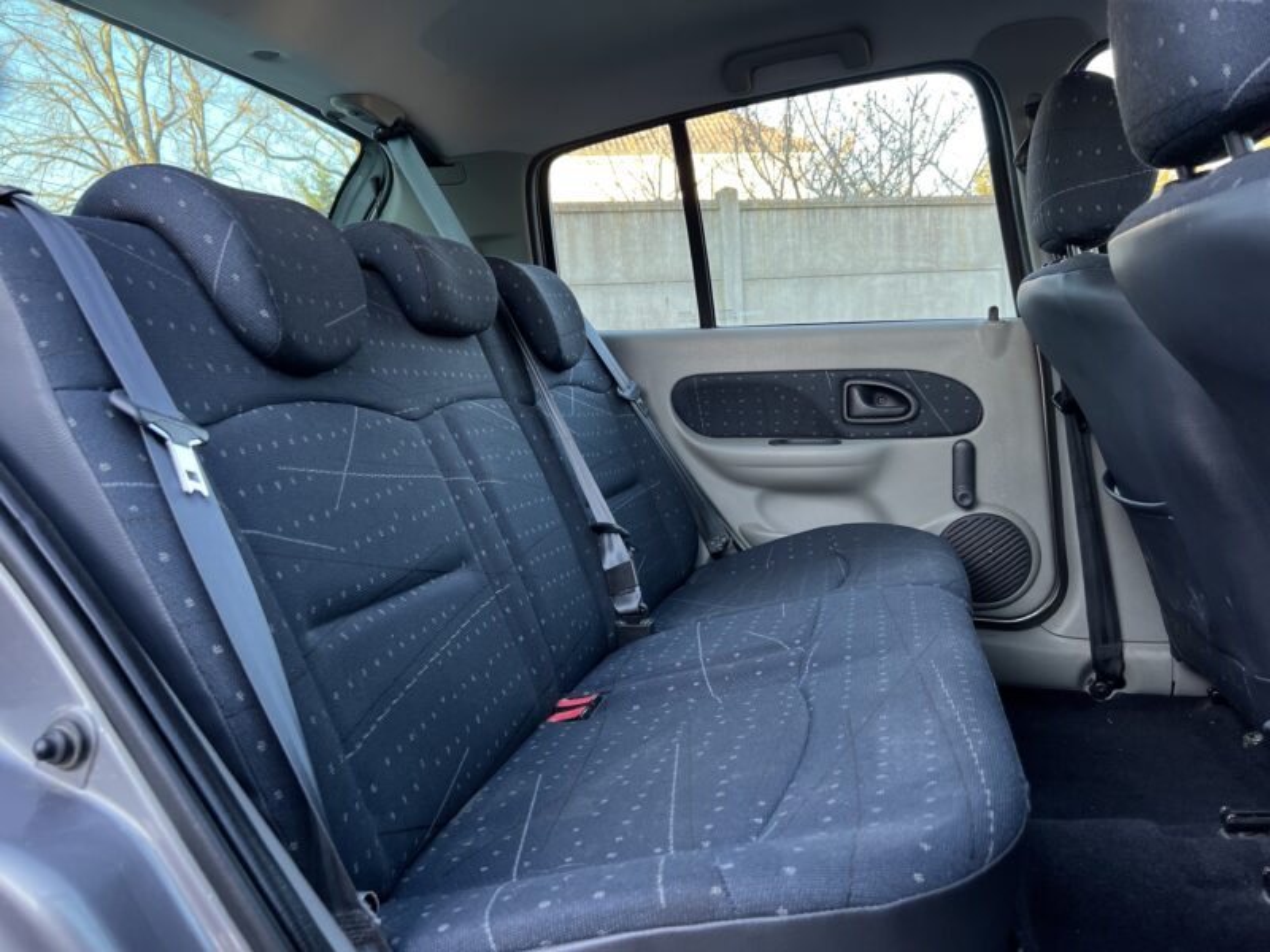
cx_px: 635
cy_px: 476
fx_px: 954
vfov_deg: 53.1
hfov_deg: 67.3
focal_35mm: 26
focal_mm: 5.7
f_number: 1.5
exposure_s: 1/121
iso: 64
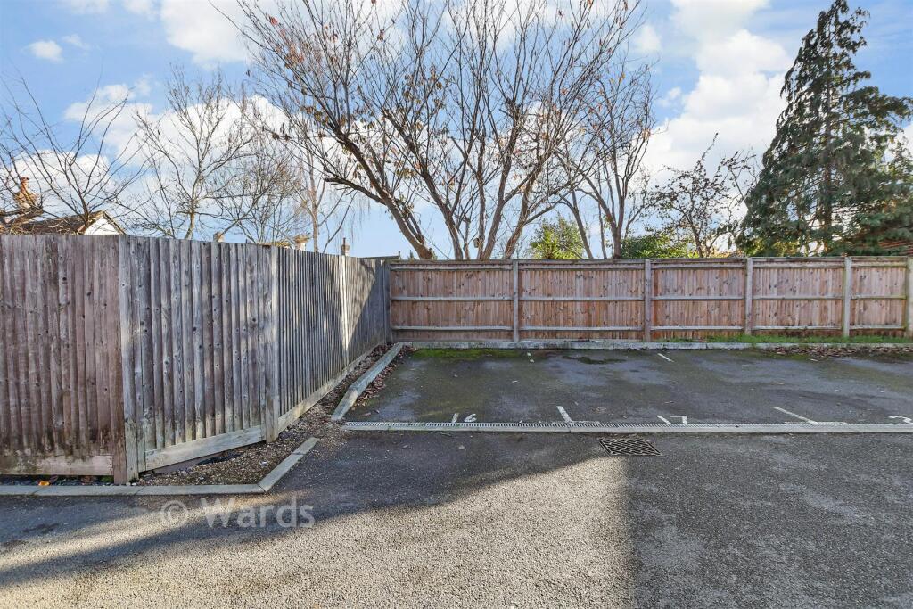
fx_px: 380
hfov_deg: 100.4
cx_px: 456
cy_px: 304
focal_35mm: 15
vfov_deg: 77.3
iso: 320
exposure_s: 1/250
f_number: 8
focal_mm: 10
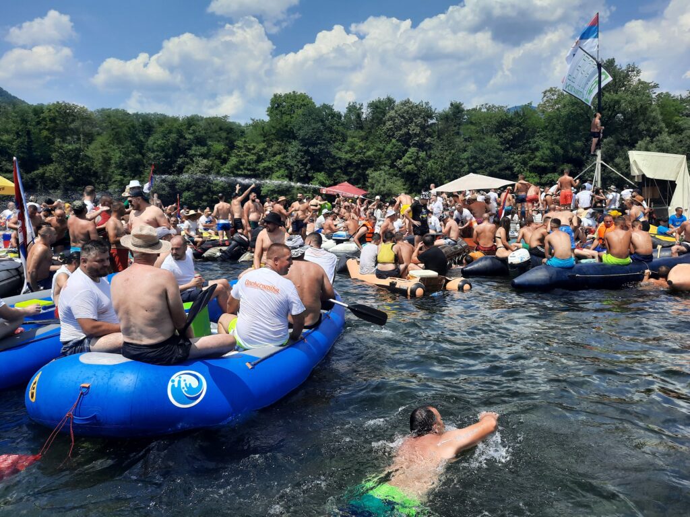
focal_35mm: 25
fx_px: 498
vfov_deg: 54.9
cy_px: 258
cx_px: 345
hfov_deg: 69.4
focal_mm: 4.6
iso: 32
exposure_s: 1/1250
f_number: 2
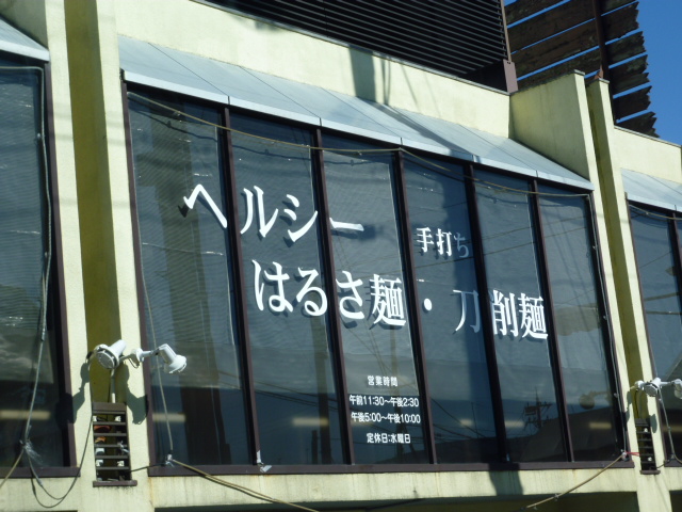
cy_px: 256
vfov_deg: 18.4
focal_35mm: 80
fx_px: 1576
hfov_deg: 24.4
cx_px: 341
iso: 80
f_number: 5.5
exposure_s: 1/320
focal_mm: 14.2
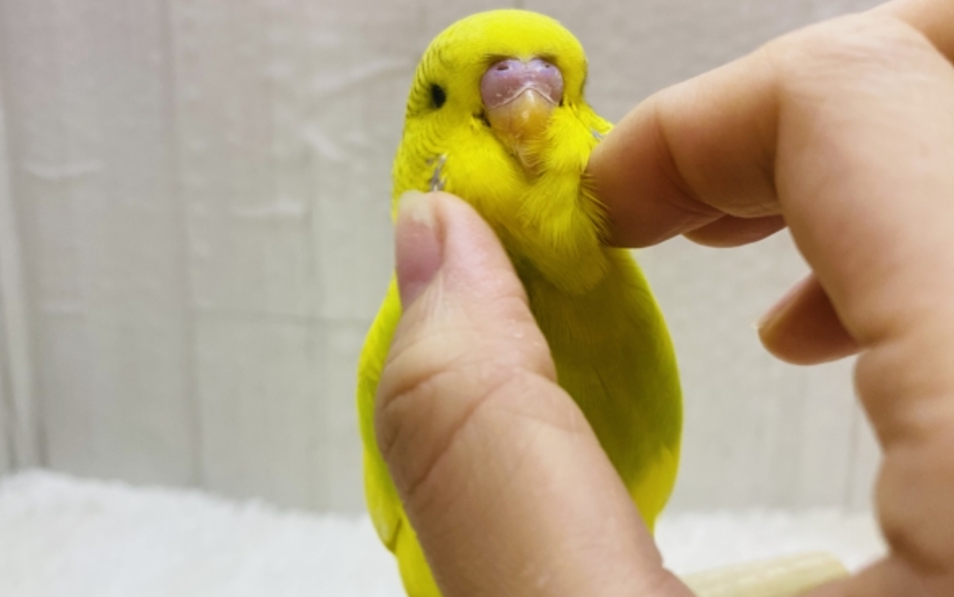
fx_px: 754
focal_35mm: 29
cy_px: 261
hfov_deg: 64.6
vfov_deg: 43.1
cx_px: 478
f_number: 1.8
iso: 100
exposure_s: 1/100
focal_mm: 4.25
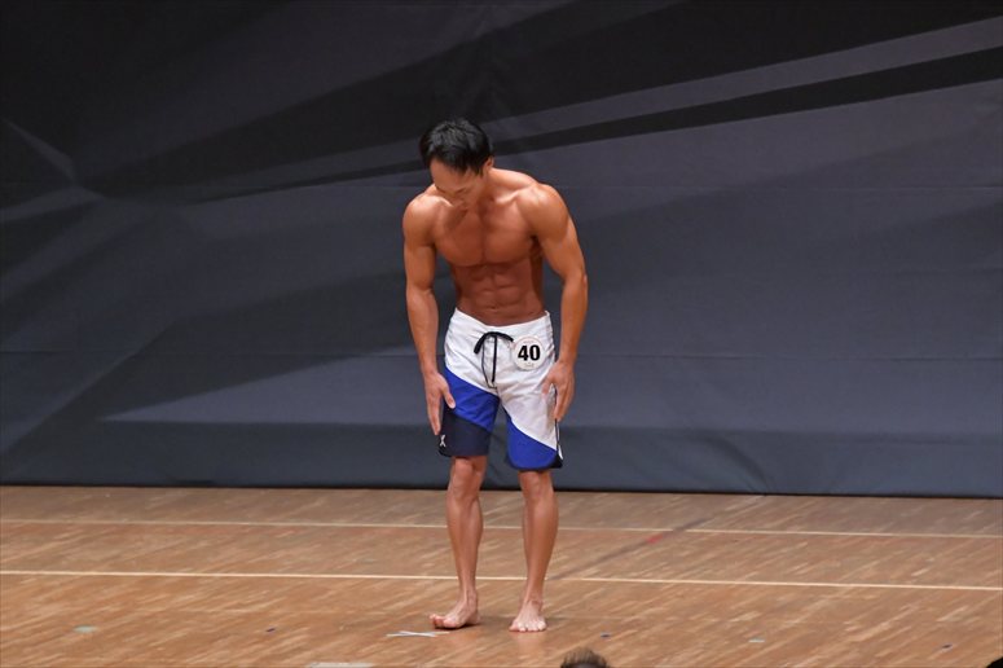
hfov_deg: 6.9
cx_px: 502
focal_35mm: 300
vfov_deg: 4.6
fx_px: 8354
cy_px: 334
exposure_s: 1/400
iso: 6400
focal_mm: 200
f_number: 5.6
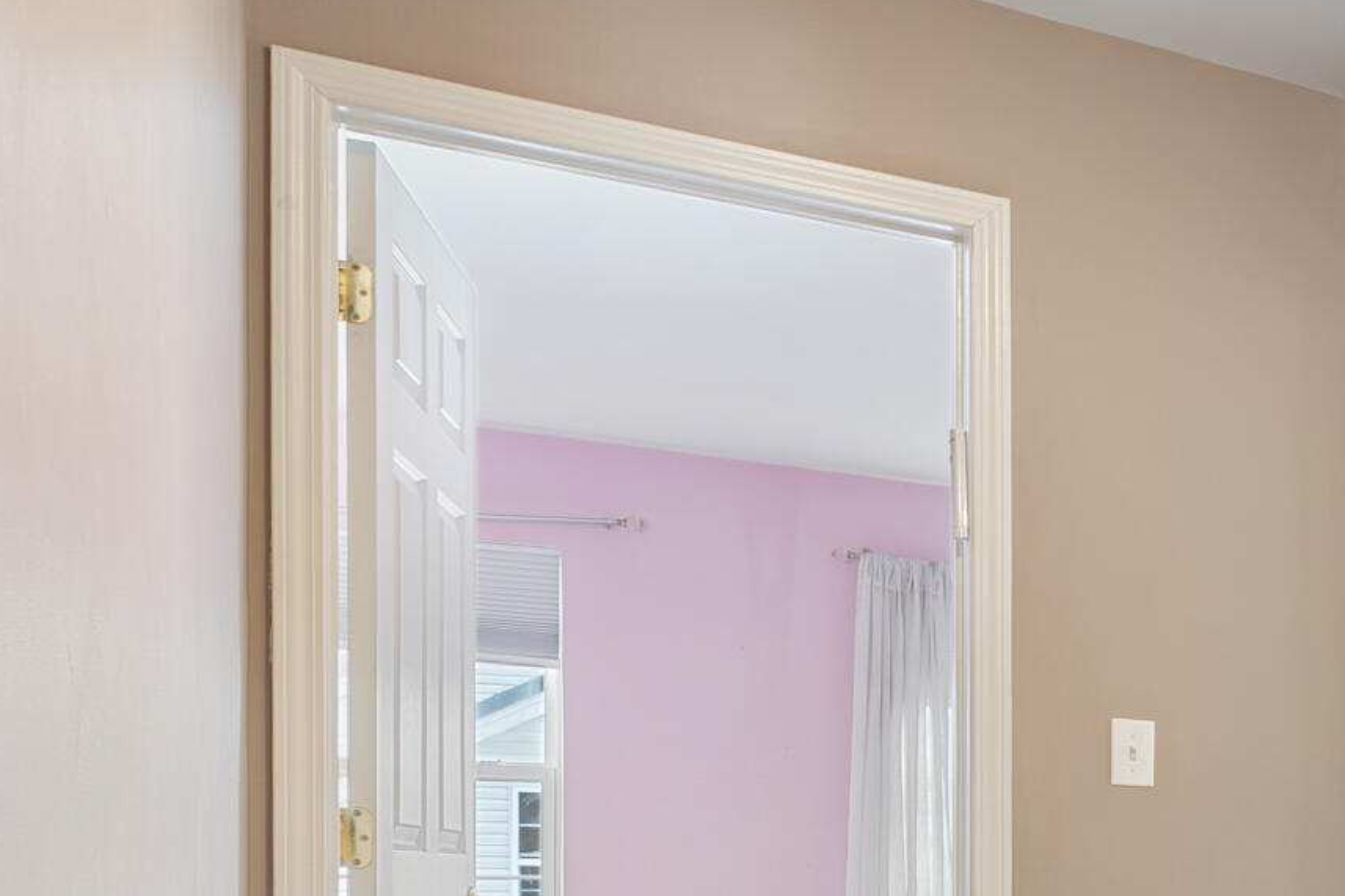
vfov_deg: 25.8
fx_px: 1830
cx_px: 1918
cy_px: 948
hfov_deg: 29.0
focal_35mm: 49
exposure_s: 2
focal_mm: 14
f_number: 11
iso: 100
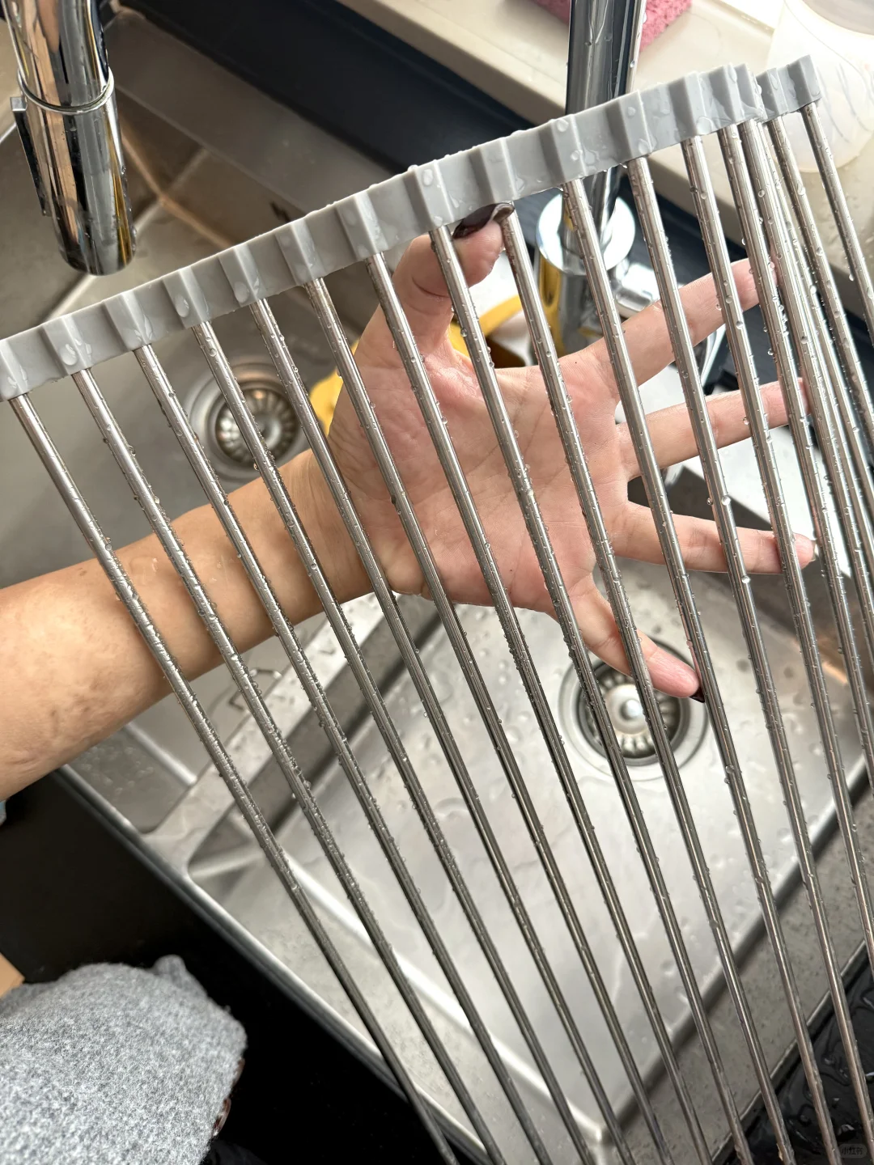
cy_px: 582
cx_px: 437
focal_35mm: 24
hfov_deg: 56.8
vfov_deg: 71.6
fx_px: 808
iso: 200
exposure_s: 1/106
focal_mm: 6.76
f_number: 1.78
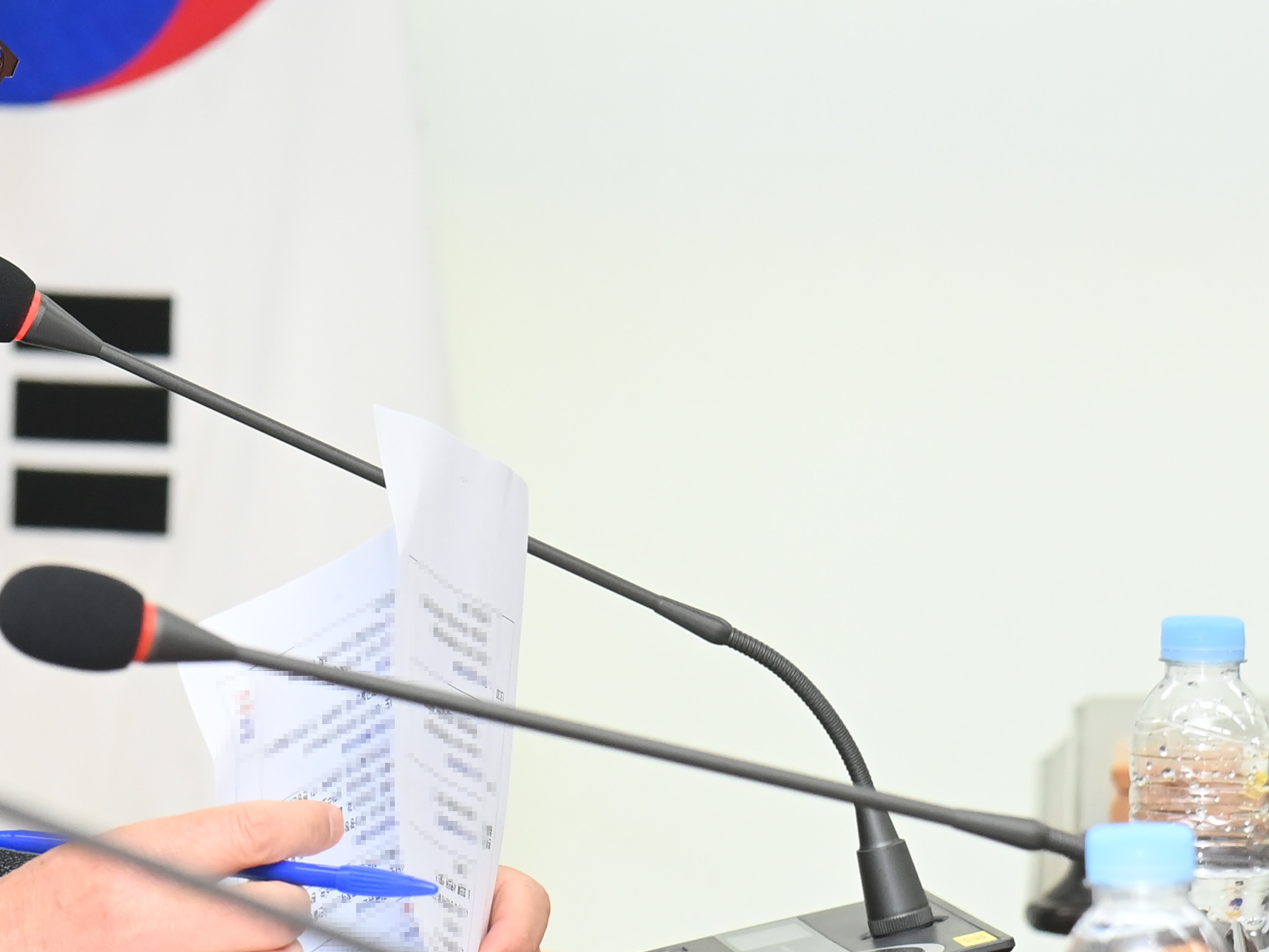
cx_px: 3
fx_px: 11220
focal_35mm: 306
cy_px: 386
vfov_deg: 4.9
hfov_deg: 6.5
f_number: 6.3
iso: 2500
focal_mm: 120
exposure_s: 1/250
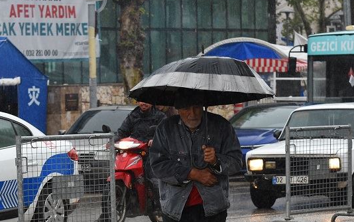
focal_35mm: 245
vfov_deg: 5.4
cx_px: 188
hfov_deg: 8.6
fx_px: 2363
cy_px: 189
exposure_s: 1/500
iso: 1250
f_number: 5.6
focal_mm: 95
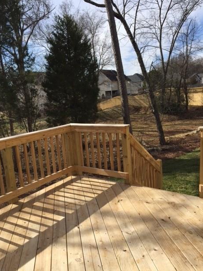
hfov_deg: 46.8
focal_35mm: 30
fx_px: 235
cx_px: 102
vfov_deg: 60.0
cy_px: 138
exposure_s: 1/2083
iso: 32
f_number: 2.2
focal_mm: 4.15
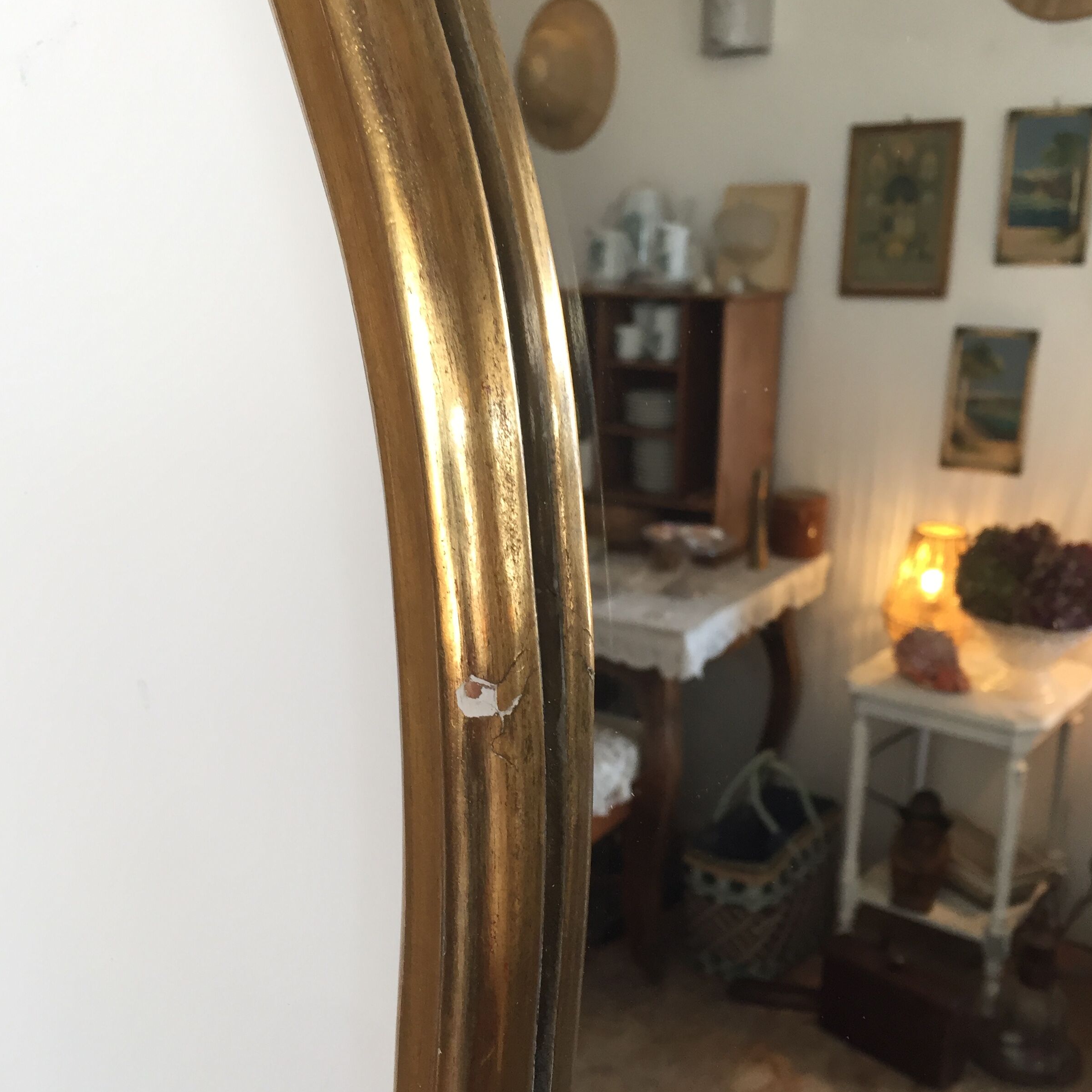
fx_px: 1249
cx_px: 543
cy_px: 634
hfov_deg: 47.2
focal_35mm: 35
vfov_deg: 47.0
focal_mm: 4.15
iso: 40
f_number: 2.2
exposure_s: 1/33
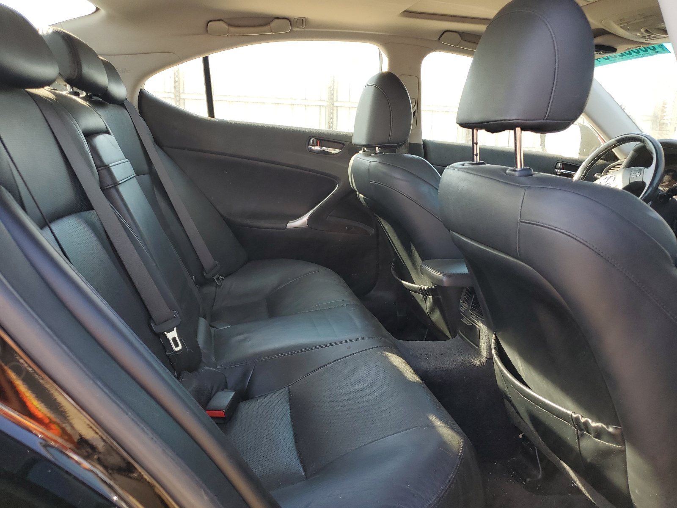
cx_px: 338
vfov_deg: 53.1
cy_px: 254
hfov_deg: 67.3
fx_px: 508
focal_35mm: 26
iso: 50
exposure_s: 1/182
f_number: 1.5
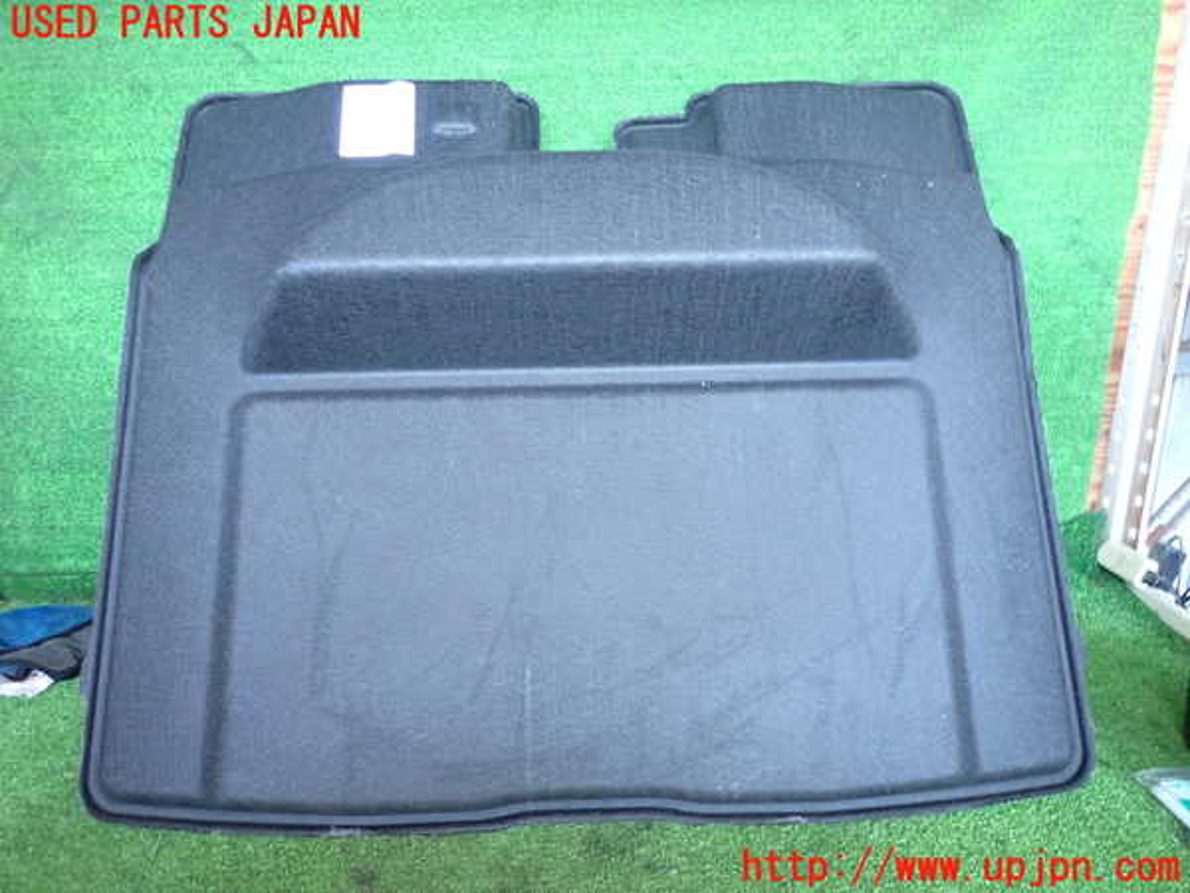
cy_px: 446
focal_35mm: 25
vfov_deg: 54.9
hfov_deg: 69.4
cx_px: 595
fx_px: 859
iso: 500
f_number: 2
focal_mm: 4.5
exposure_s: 1/30
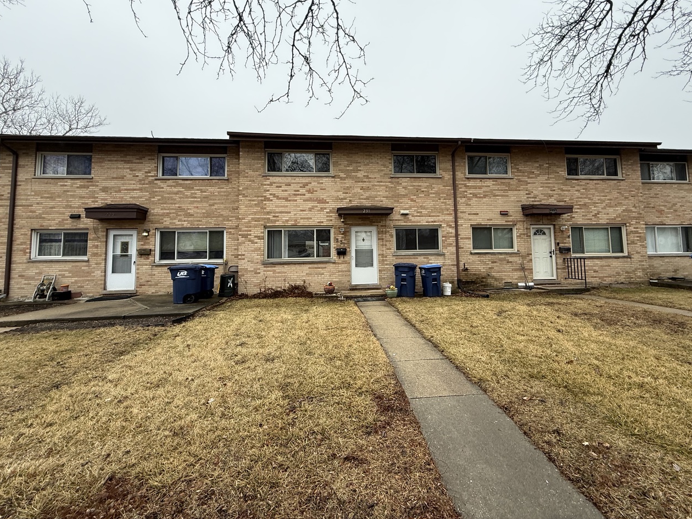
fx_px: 320
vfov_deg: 77.7
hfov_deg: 94.4
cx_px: 362
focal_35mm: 16
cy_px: 226
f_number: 2.2
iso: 50
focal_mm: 2.22
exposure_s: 1/596
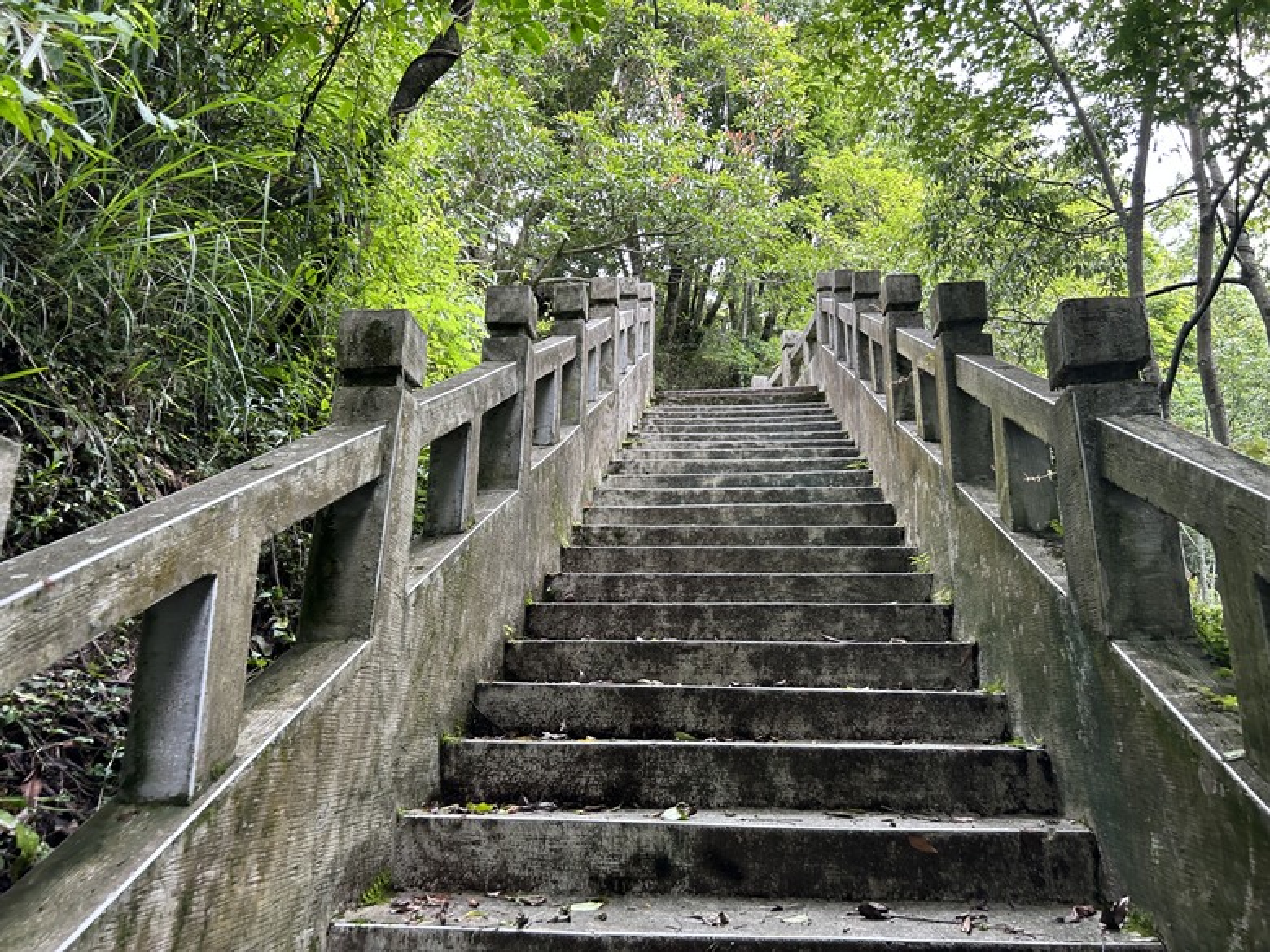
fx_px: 954
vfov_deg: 53.1
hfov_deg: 67.3
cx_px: 635
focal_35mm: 26
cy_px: 476
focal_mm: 5.7
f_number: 1.5
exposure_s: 1/121
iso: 125
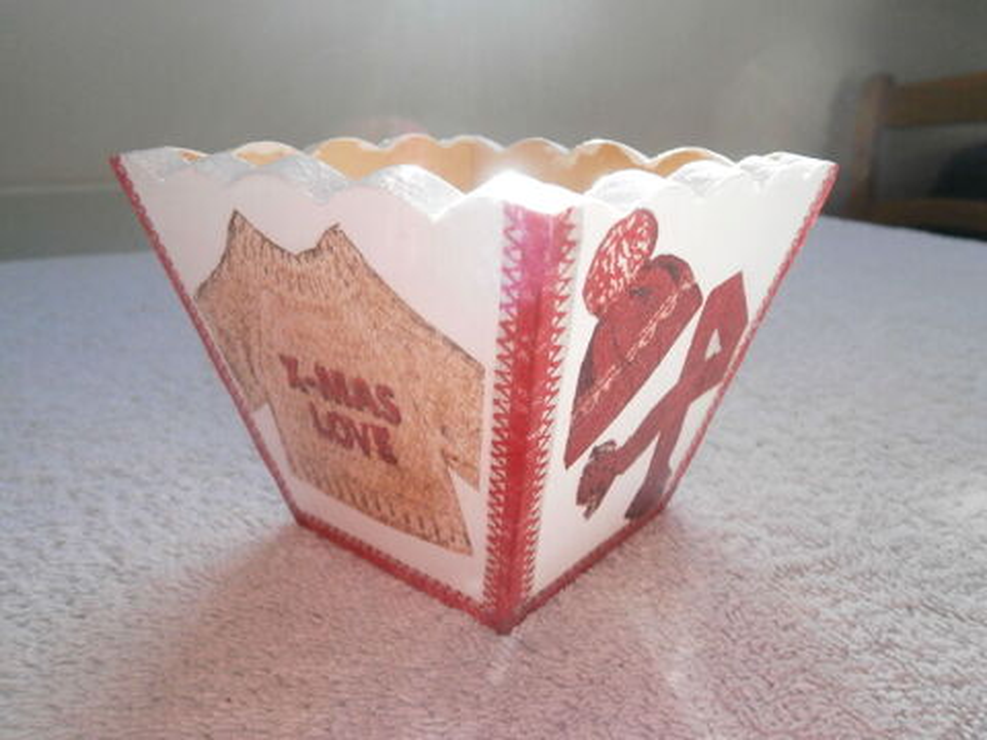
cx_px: 494
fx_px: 741
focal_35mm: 26
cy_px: 370
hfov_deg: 67.3
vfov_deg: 53.1
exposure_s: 1/250
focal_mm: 4.7
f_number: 2.8
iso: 200
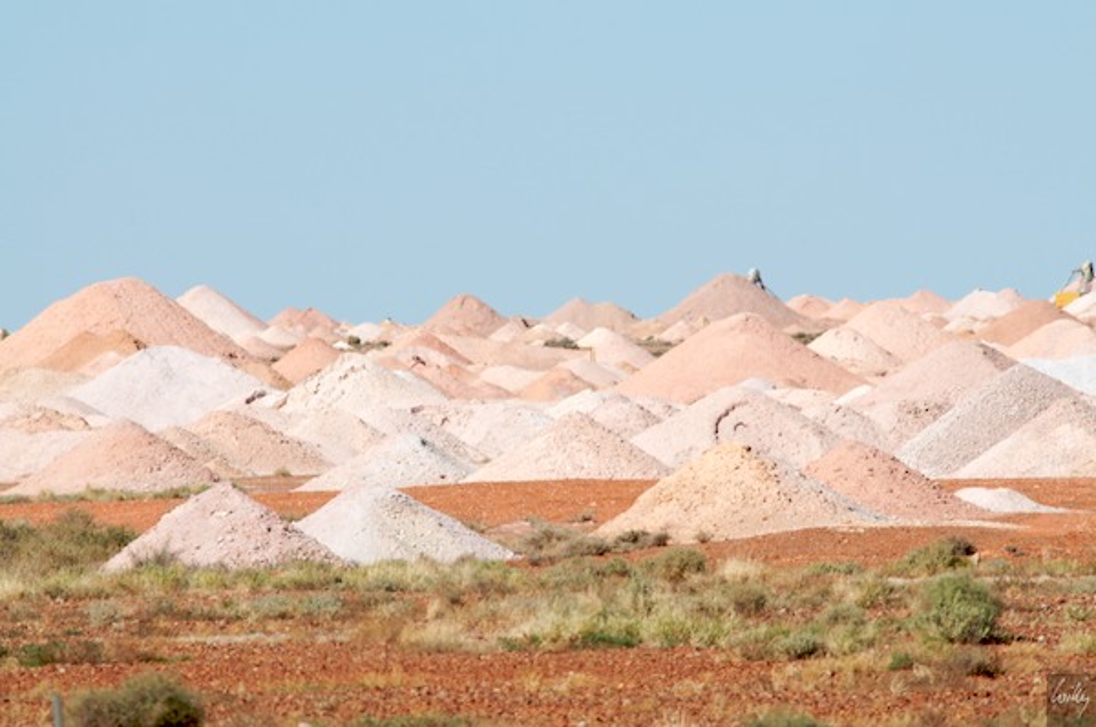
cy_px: 364
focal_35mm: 600
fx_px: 18237
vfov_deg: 2.3
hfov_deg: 3.4
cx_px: 548
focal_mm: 400
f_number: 13
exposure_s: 1/640
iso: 320
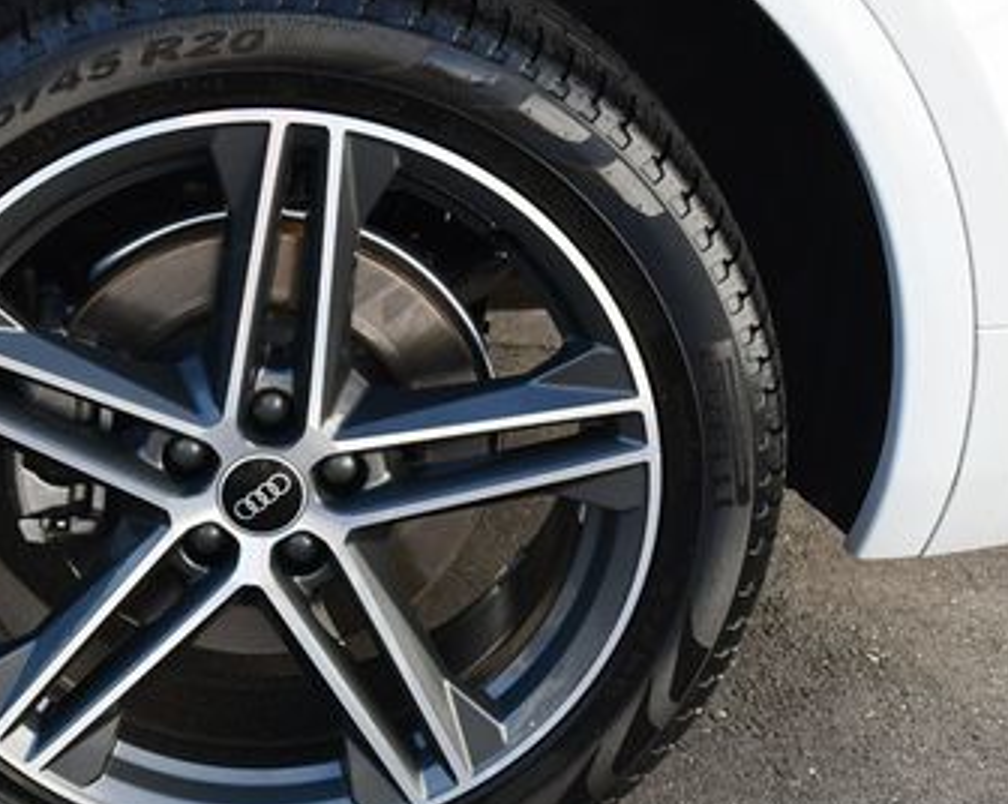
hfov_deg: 22.1
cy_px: 528
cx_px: 279
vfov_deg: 17.8
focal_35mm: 86
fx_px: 2563
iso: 220
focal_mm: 24
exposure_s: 1/250
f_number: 5.6
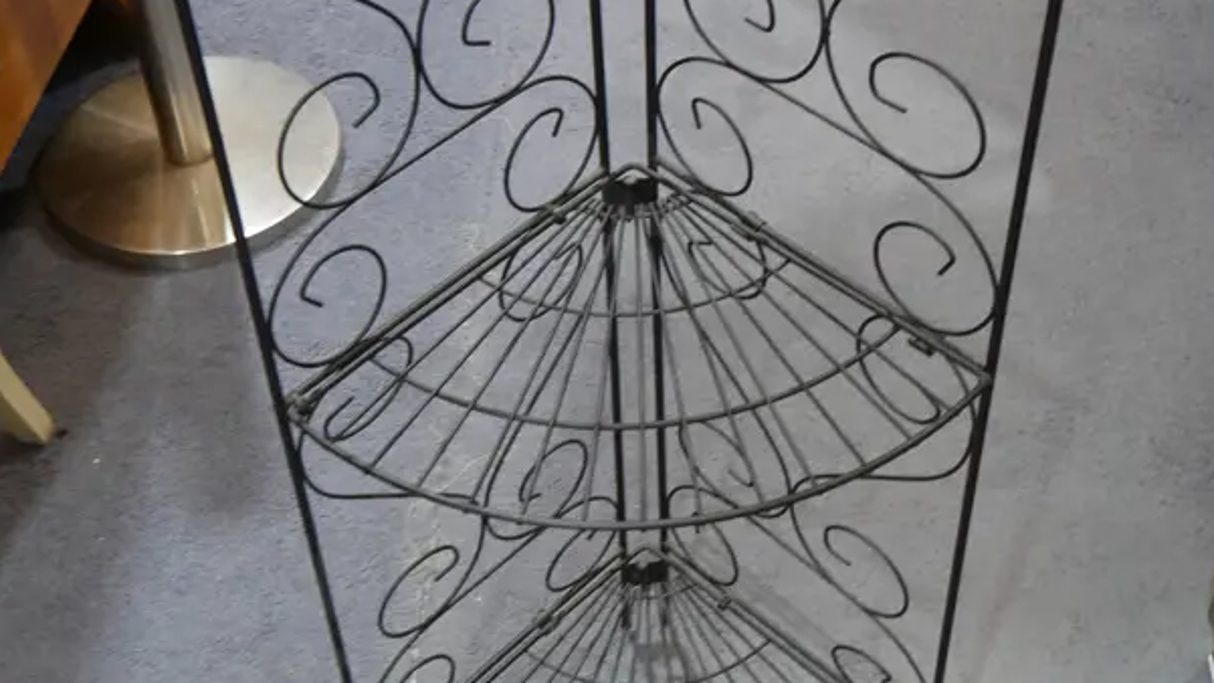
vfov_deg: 22.8
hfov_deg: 39.8
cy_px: 170
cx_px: 660
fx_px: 1674
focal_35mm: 52
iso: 320
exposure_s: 1/60
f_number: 3.5
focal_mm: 14
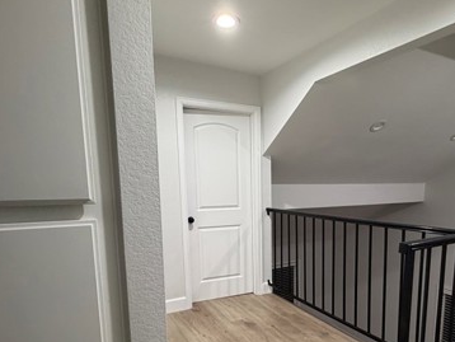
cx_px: 281
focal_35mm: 25
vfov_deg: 53.6
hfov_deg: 68.4
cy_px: 235
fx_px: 329
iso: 320
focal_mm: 2.22
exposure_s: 1/60
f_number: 2.2
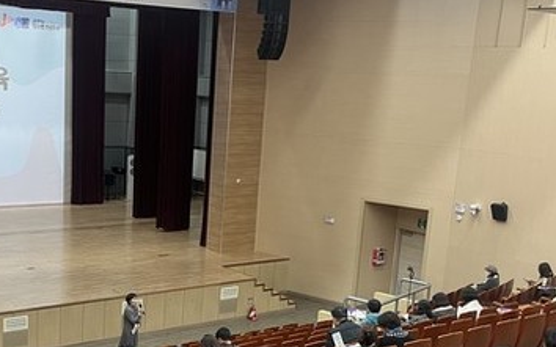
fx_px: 803
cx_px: 187
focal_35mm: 53
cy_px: 259
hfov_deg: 37.8
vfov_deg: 24.1
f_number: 1.6
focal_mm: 5.1
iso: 250
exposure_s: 1/60
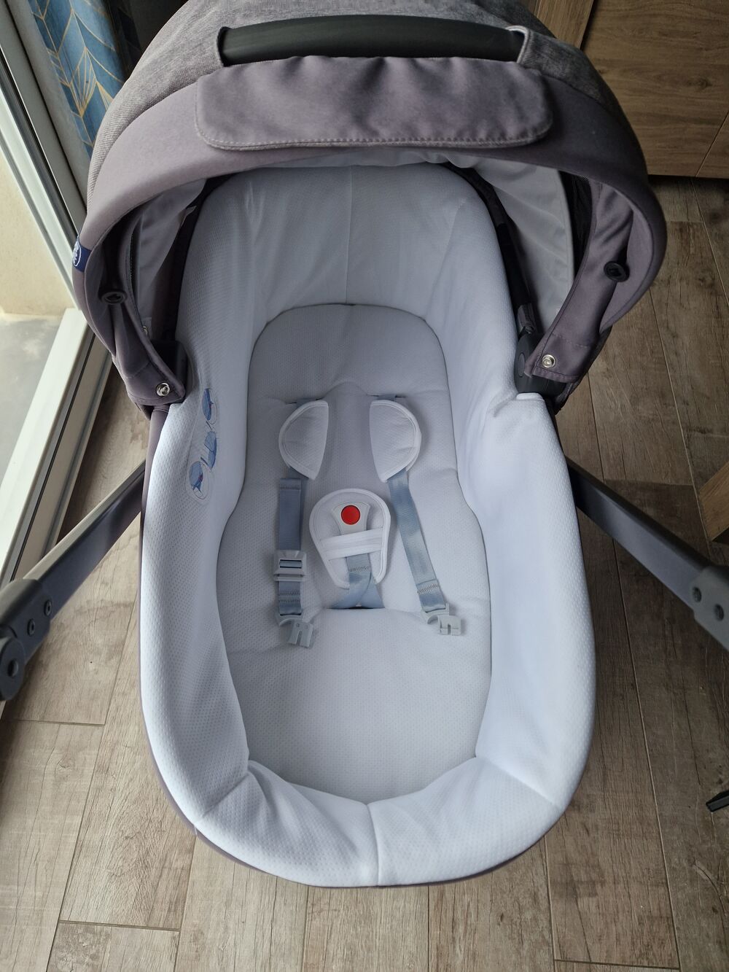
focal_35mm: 23
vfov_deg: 73.9
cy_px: 486
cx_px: 364
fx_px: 646
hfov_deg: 58.9
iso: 160
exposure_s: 1/100
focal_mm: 5.4
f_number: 1.8
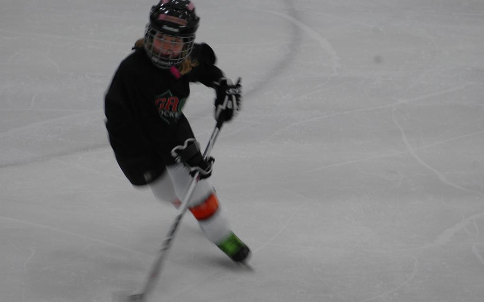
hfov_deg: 6.8
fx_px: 4050
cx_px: 242
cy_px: 151
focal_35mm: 307
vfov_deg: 4.3
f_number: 5.6
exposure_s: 1/40
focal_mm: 200
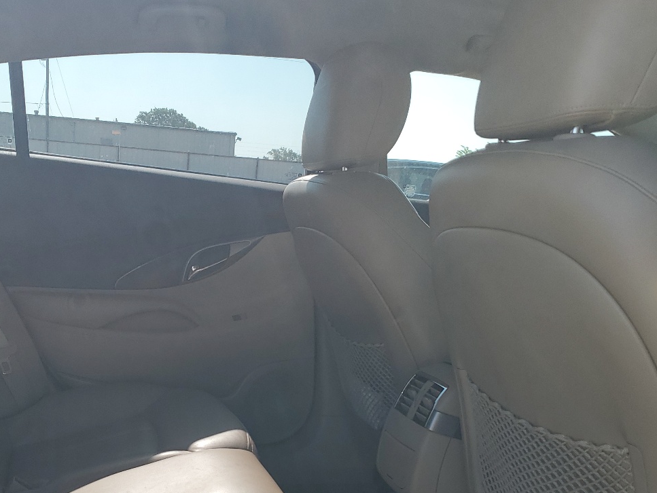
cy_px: 377
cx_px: 247
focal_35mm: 43
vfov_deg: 32.9
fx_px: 816
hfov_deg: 43.5
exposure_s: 1/909
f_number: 1.5
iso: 50
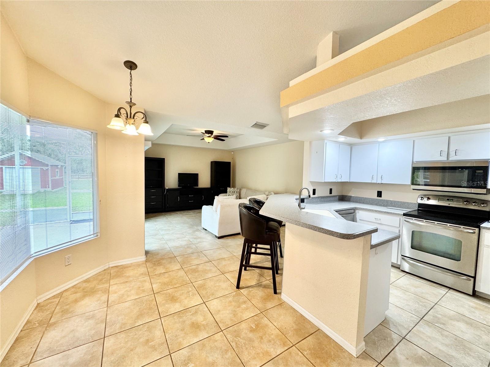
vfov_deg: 85.7
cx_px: 245
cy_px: 184
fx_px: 198
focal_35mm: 14
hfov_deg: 102.1
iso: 200
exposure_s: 1/60
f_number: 2.2
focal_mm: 2.22
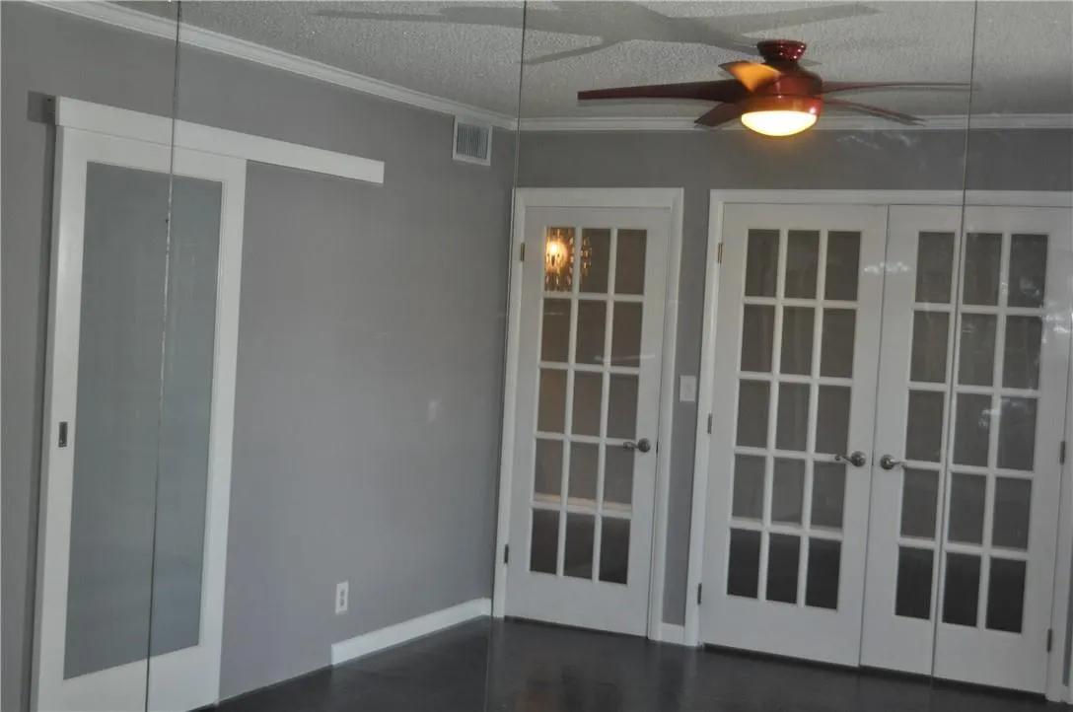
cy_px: 356
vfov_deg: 28.0
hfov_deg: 41.2
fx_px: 1429
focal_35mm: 48
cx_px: 536
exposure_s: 1/60
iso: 800
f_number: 4.8
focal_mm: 32
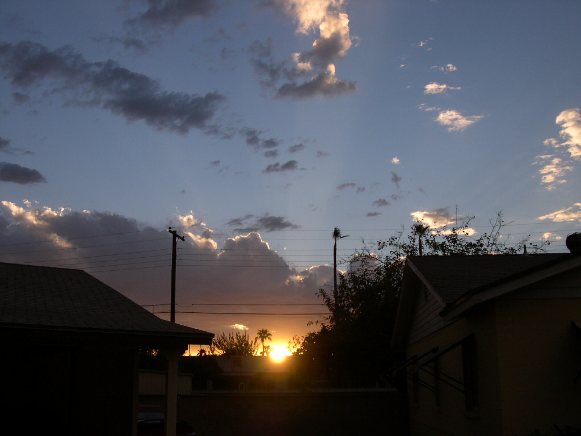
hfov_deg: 49.0
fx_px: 638
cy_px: 218
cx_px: 290
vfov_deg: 37.7
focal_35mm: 38
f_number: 7.6
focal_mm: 8
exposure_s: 1/117
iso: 100
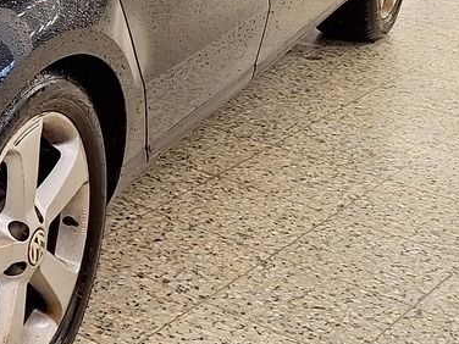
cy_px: -23
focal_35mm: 88
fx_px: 1167
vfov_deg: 16.3
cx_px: -221
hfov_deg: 19.5
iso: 80
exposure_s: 1/50
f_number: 1.8
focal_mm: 5.54
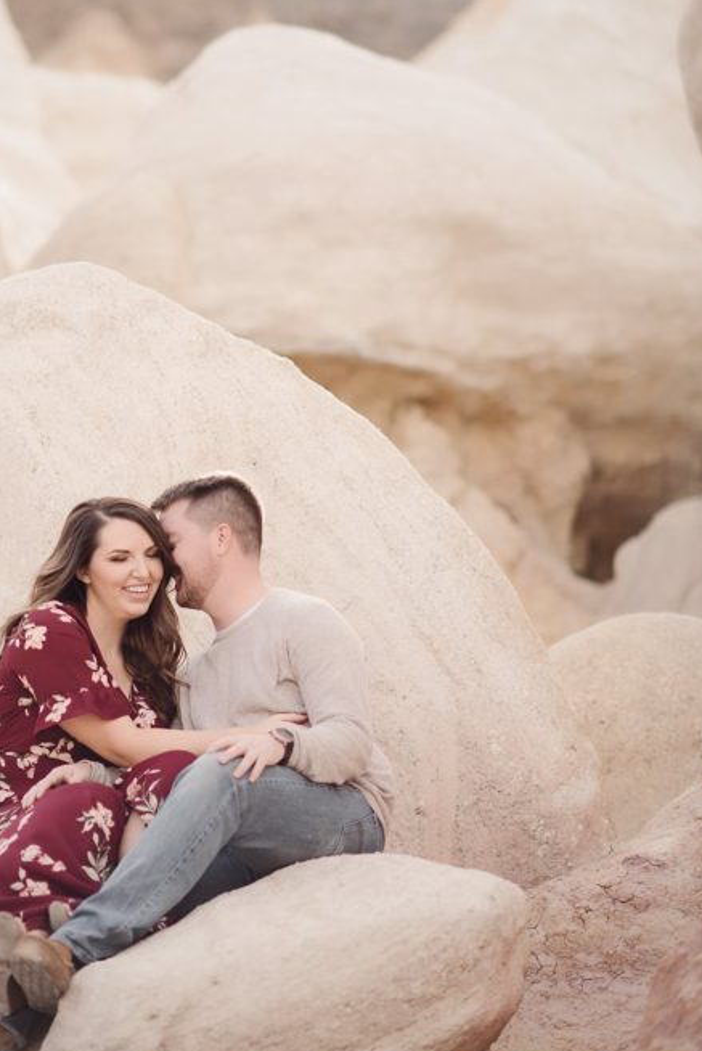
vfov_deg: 15.4
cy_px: 458
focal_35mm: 133
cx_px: 162
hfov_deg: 10.3
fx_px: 3884
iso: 200
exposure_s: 1/2500
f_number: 1.8
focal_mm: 85
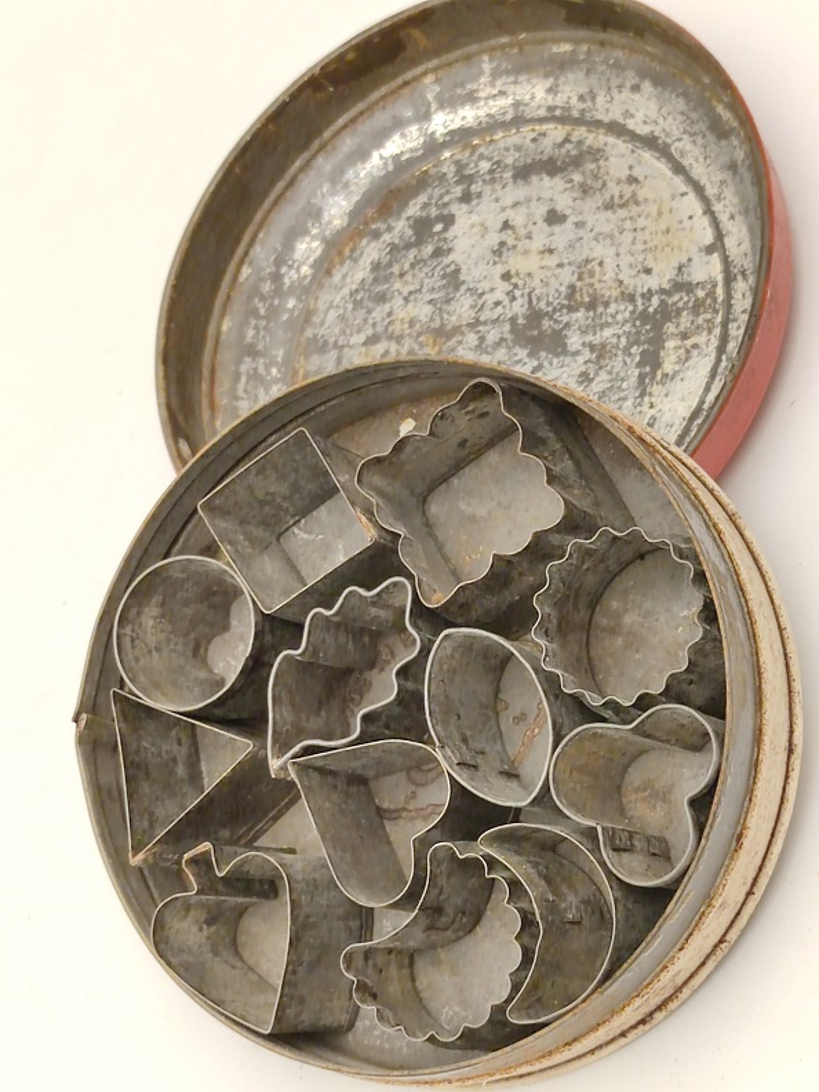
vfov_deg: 20.2
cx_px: 410
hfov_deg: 15.2
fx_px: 3060
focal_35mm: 97
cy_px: 546
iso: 405
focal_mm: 6.72
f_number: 1.69
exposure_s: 1/60
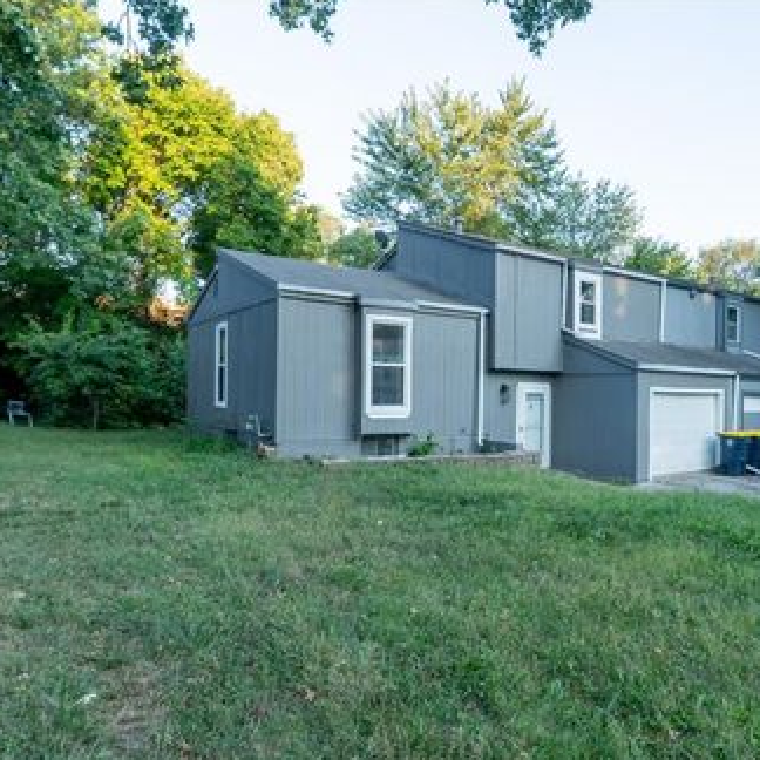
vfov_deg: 70.5
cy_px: 386
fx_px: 538
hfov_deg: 68.6
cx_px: 504
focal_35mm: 22
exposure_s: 1/40
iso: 100
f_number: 8
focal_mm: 11
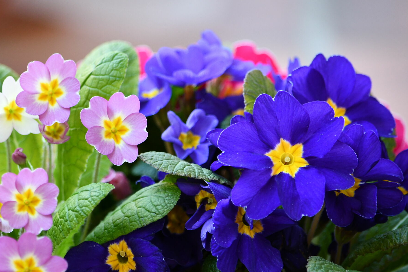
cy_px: 153
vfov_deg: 4.8
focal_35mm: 284
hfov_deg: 7.3
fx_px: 3218
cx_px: 141
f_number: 4.8
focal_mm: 140
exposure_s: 1/40
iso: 800
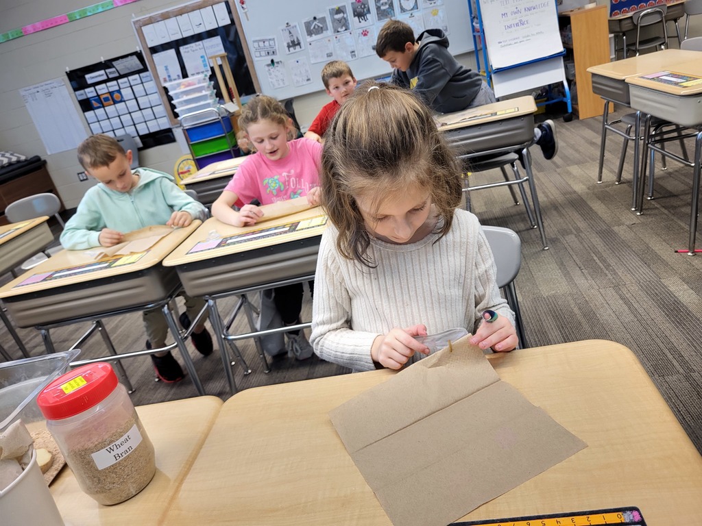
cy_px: 263
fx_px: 527
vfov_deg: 53.1
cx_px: 351
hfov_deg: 67.3
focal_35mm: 26
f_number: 1.8
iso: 250
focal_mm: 5.4
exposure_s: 1/40
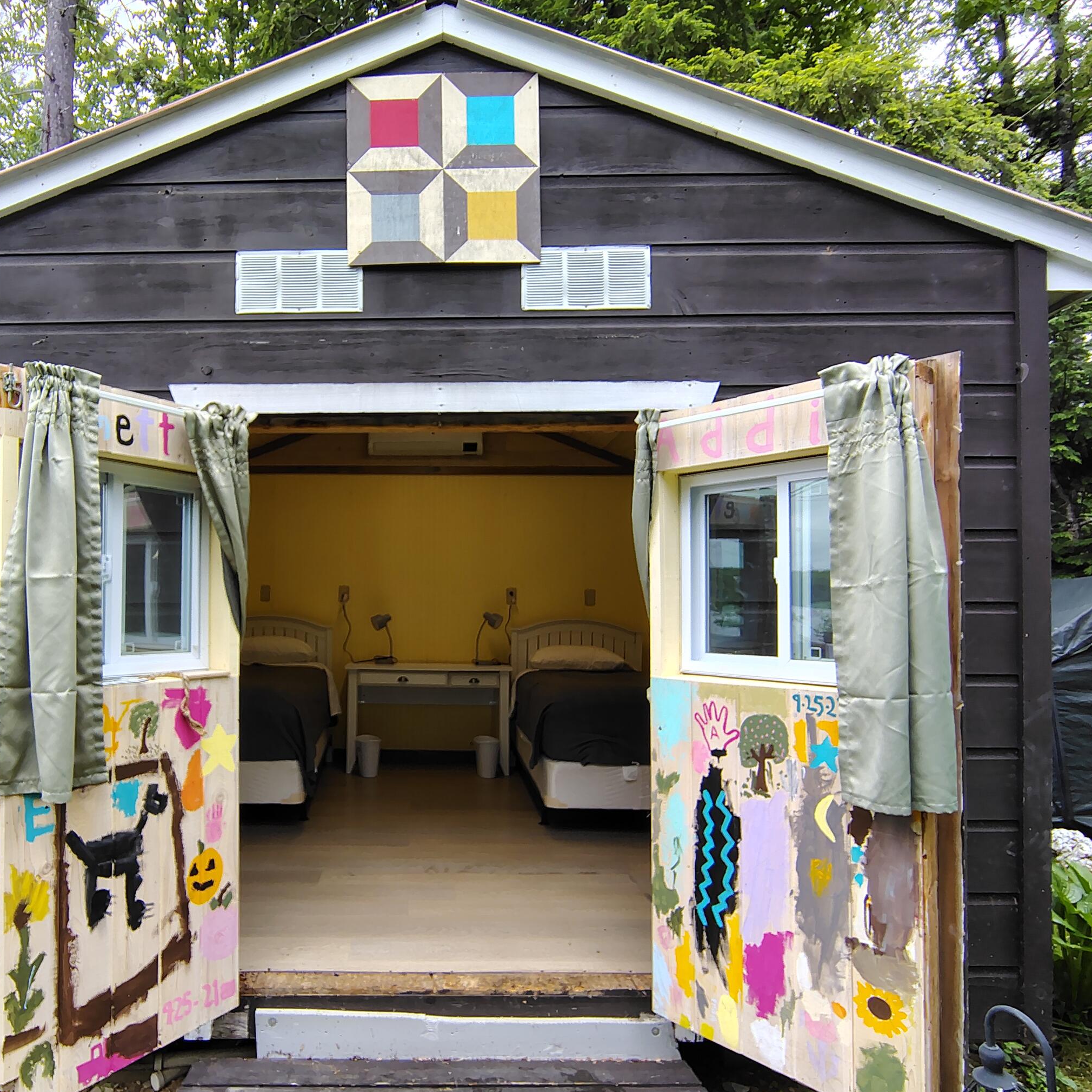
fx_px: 749
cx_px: 405
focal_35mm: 21
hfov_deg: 70.9
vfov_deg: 72.0
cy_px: 591
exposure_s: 1/120
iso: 119
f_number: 2.2
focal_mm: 2.13
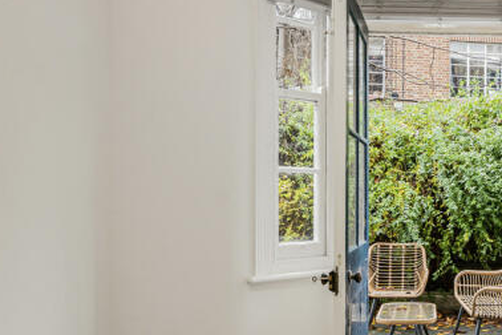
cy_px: 183
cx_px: 491
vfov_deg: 28.9
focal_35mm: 47
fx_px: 649
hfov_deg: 38.1
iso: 400
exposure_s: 1/50
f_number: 7.1
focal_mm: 17.2
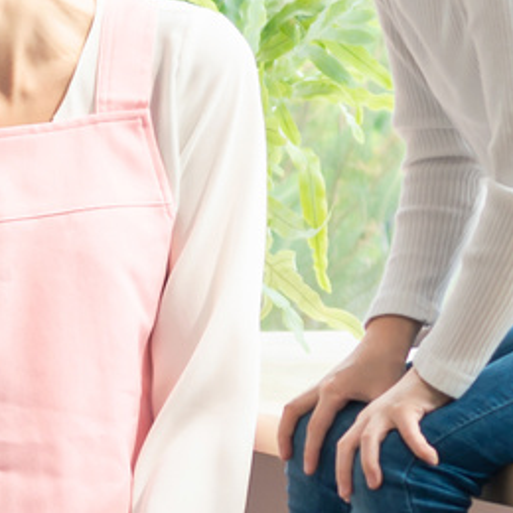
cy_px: 262
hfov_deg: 3.9
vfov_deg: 4.0
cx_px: -77
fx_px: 7428
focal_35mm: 443
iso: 100
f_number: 4
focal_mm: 70
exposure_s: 1/160
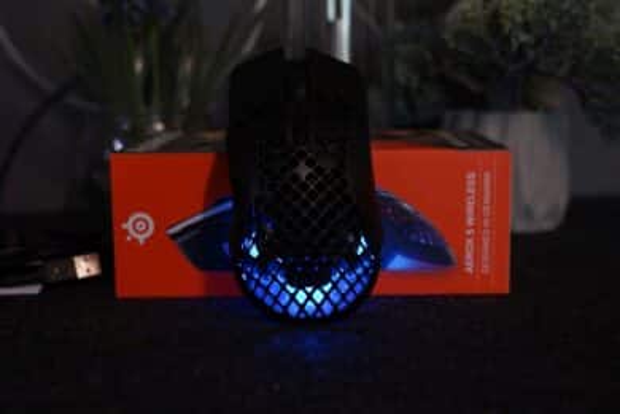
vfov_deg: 27.0
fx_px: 861
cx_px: 310
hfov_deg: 39.6
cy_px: 207
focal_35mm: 50
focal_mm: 50
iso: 1250
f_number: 5.6
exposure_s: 1/50
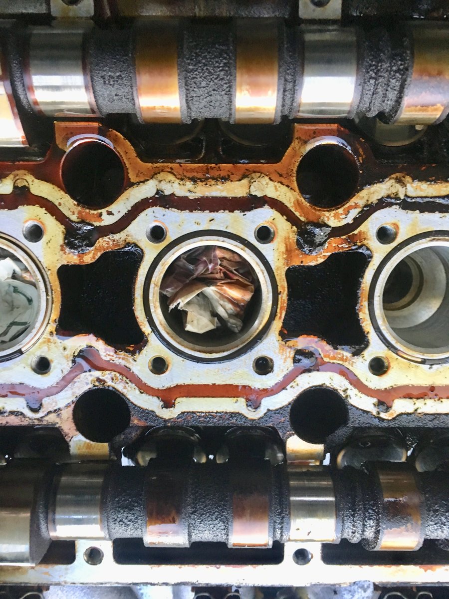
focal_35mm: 29
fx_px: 502
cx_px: 224
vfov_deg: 61.7
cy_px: 300
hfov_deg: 48.2
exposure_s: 1/30
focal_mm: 4.15
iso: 125
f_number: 2.2
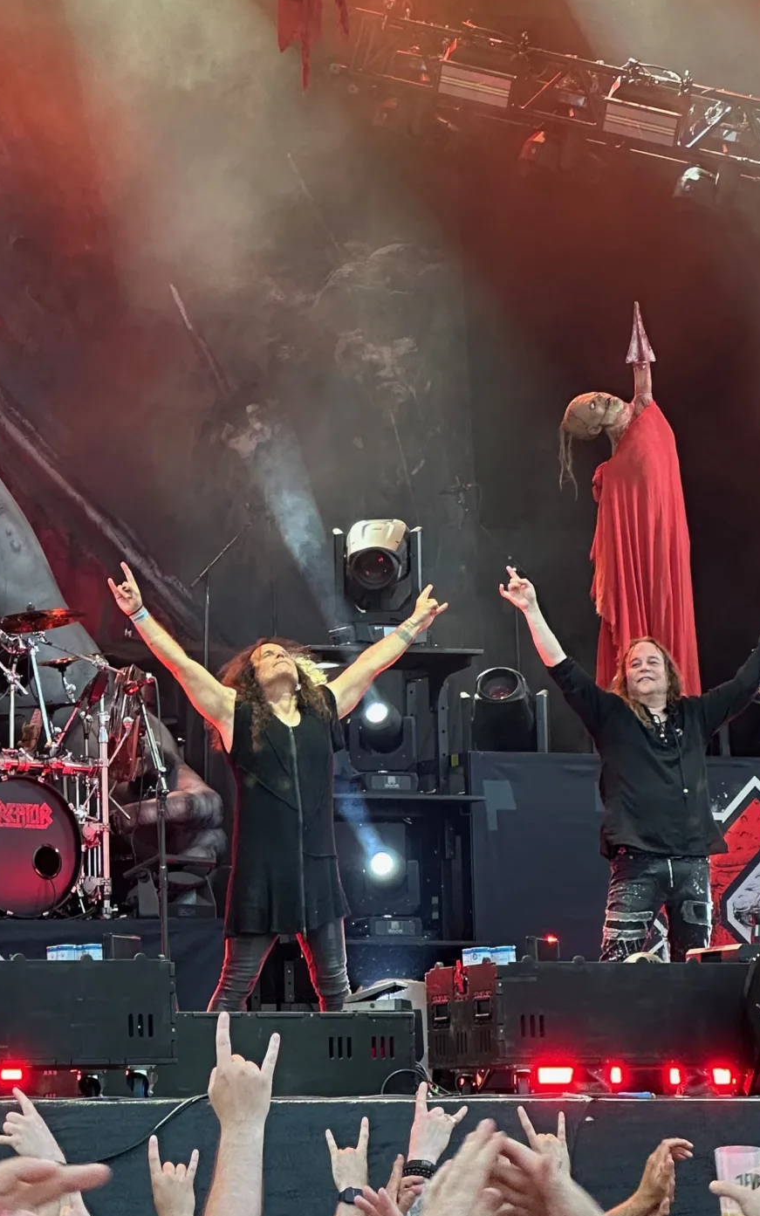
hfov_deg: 8.7
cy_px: 161
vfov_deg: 13.8
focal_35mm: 150
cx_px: 88
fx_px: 4969
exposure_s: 1/99
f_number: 2.8
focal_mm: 9
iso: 64
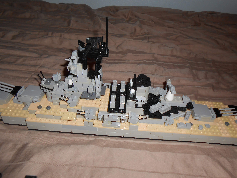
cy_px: 89
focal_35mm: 26
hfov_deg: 67.3
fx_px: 178
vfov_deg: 53.1
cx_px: 118
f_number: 3.5
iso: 80
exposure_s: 1/25
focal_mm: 4.6
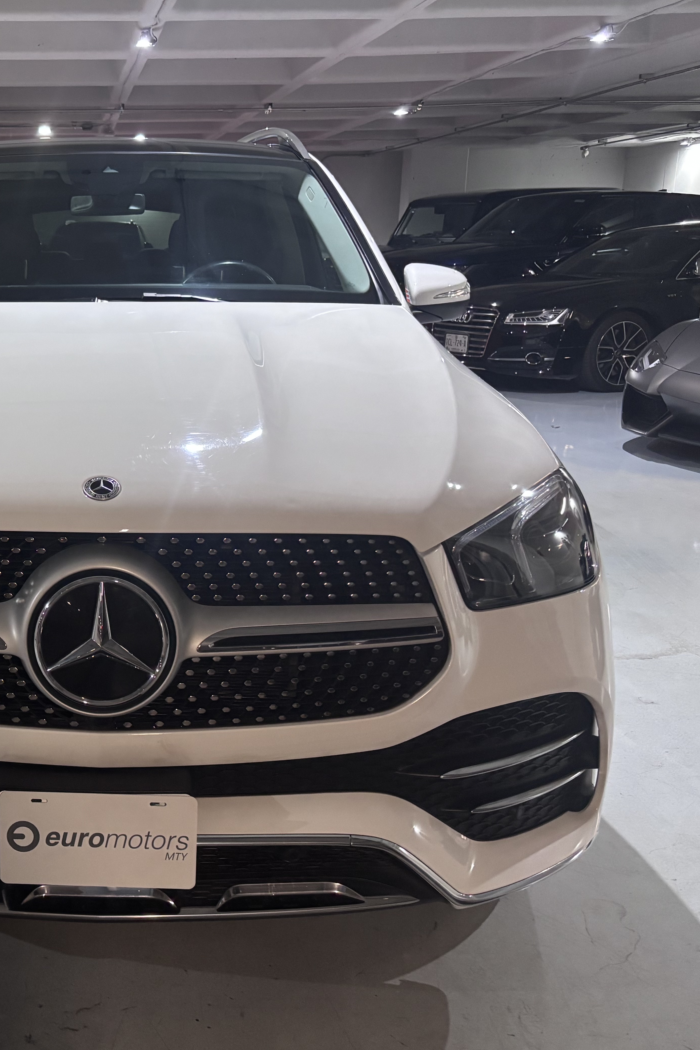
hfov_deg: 33.9
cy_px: 520
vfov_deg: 51.9
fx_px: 1079
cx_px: 60
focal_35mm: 37
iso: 400
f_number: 1.6
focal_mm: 5.96
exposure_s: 1/60
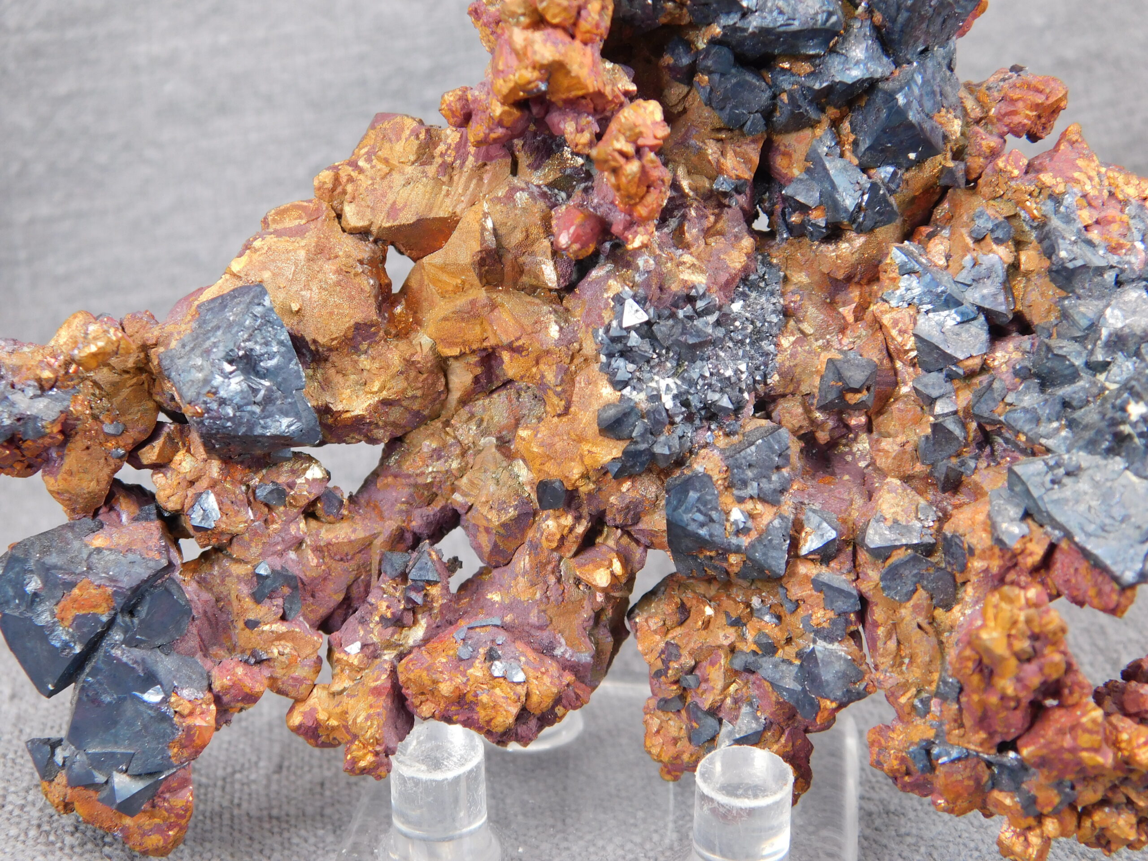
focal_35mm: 51
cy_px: 430
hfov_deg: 37.5
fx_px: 1691
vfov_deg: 28.6
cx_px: 574
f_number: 3.8
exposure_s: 1/60
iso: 125
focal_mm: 9
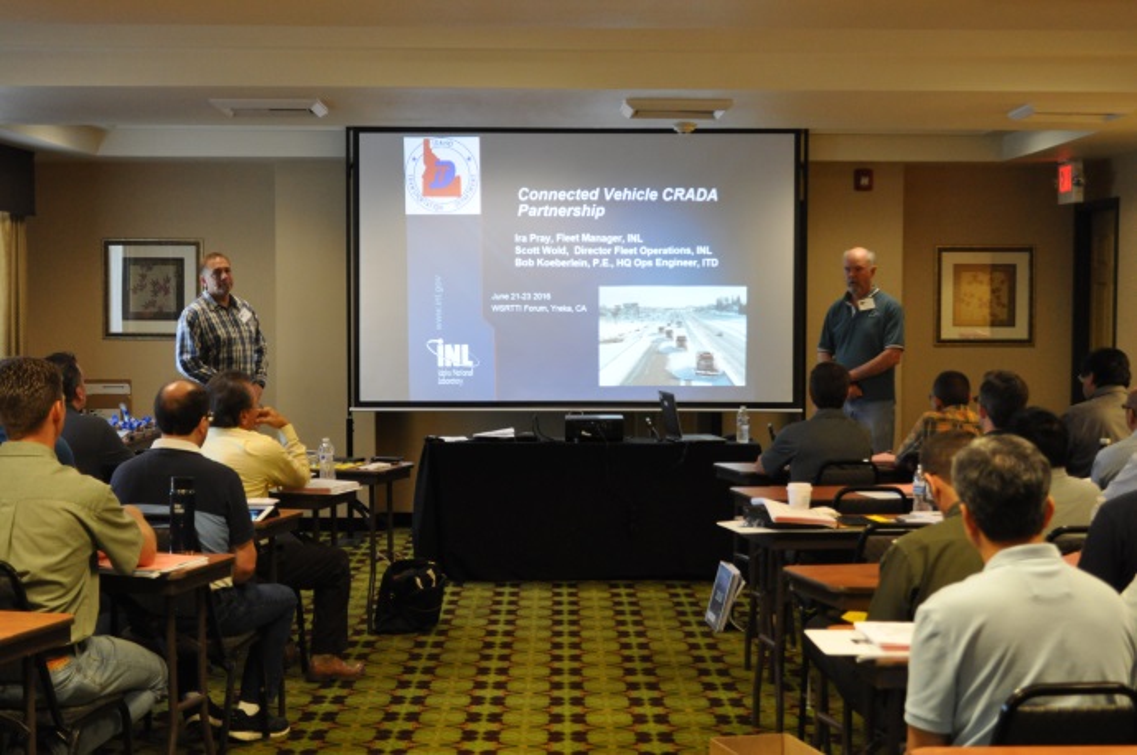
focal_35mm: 60
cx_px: 568
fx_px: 1892
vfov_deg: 22.6
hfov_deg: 33.4
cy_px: 378
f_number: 5.3
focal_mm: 40
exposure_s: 1/25
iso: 1600
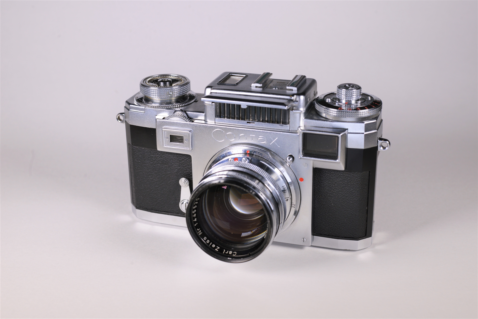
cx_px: 239
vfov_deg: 27.0
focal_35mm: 50
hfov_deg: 39.6
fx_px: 664
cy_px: 160
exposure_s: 1/400
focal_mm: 50
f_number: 10
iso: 800
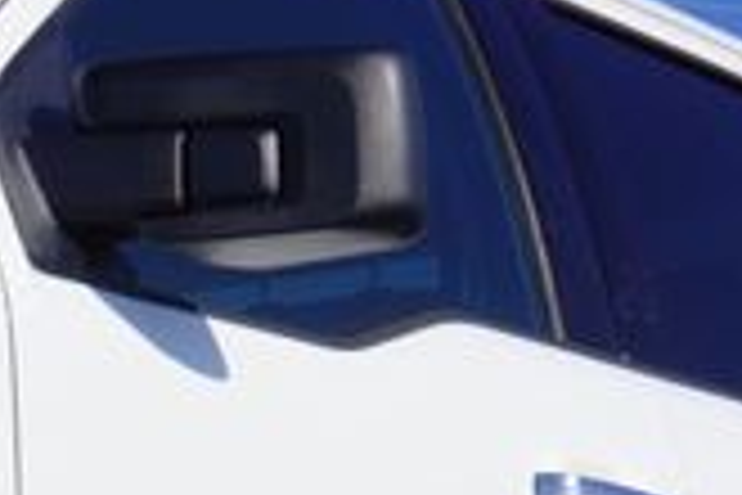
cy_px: 680
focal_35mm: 242
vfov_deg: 5.6
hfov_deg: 8.3
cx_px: -436
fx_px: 4987
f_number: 11
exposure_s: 1/250
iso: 100
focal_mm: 26
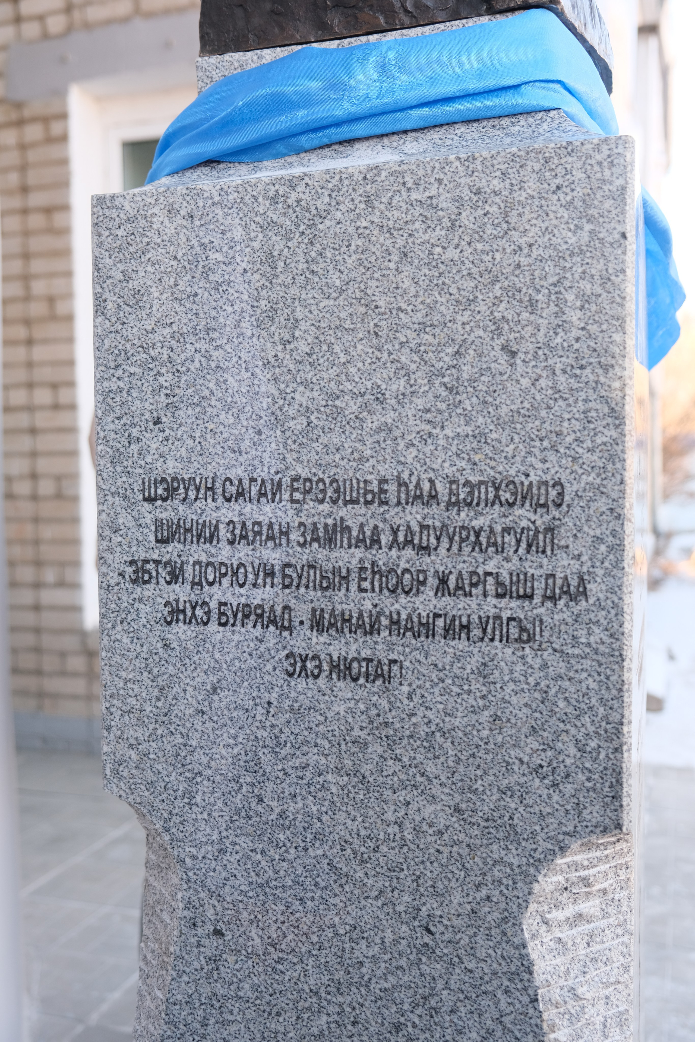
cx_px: 348
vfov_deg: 54.4
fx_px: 1013
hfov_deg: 37.9
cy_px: 521
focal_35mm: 35
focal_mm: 23.3
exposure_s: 1/110
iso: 320
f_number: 3.6
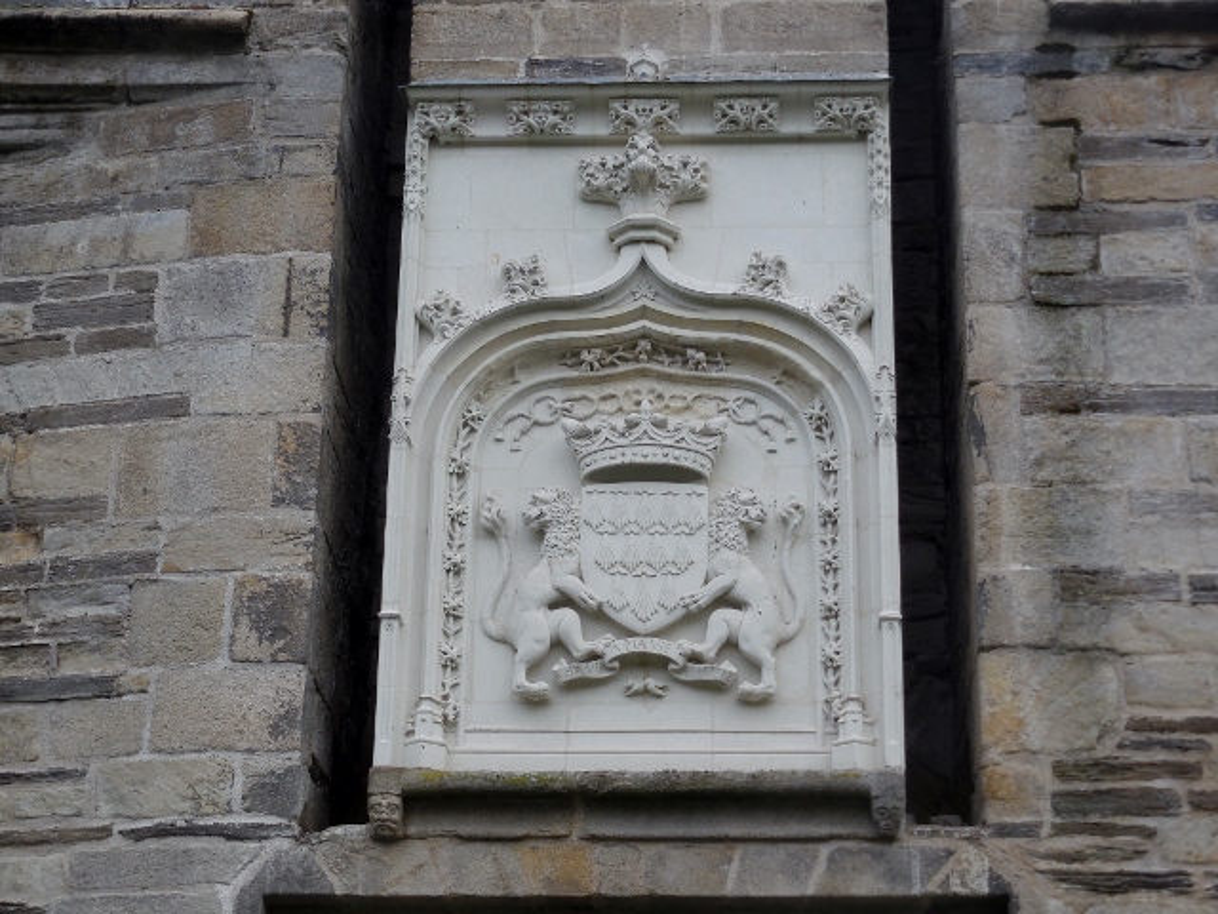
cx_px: 609
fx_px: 2850
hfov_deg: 24.1
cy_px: 457
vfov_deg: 18.2
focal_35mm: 81
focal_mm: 14.5
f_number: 4.9
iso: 125
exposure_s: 1/400
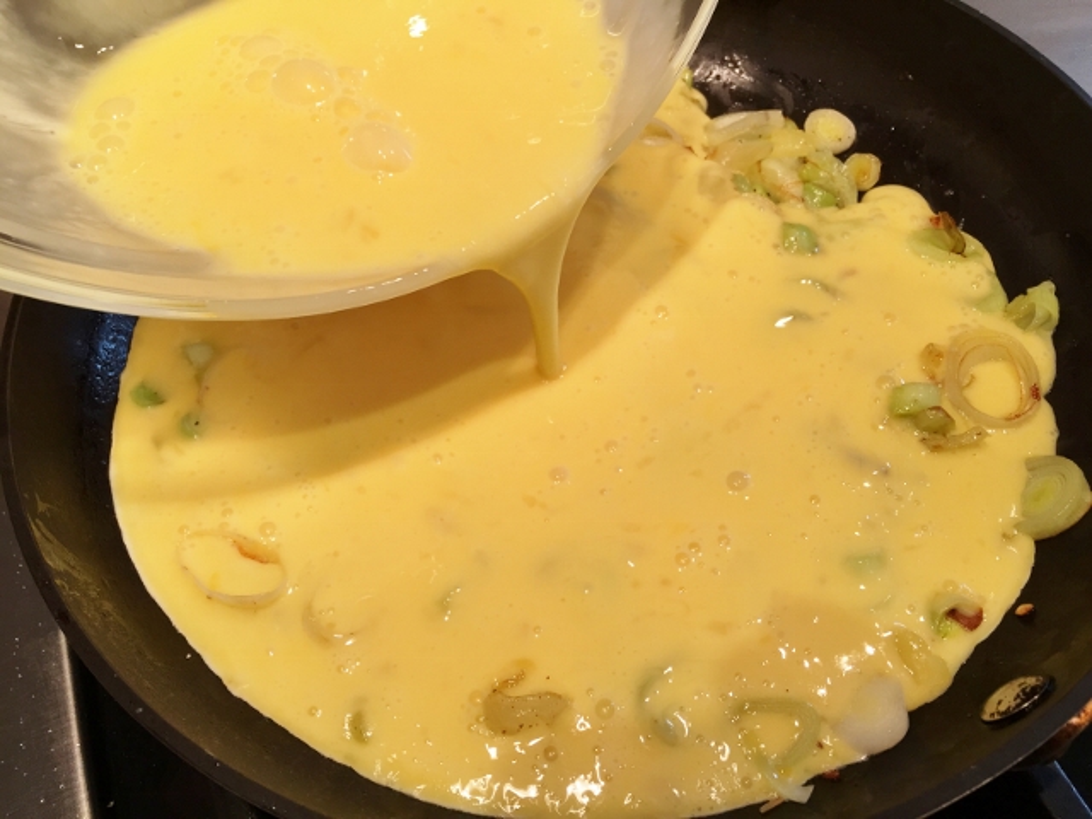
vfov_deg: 48.2
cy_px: 410
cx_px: 546
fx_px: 915
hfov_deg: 61.7
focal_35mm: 29
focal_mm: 4.15
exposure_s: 1/60
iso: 40
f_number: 2.2
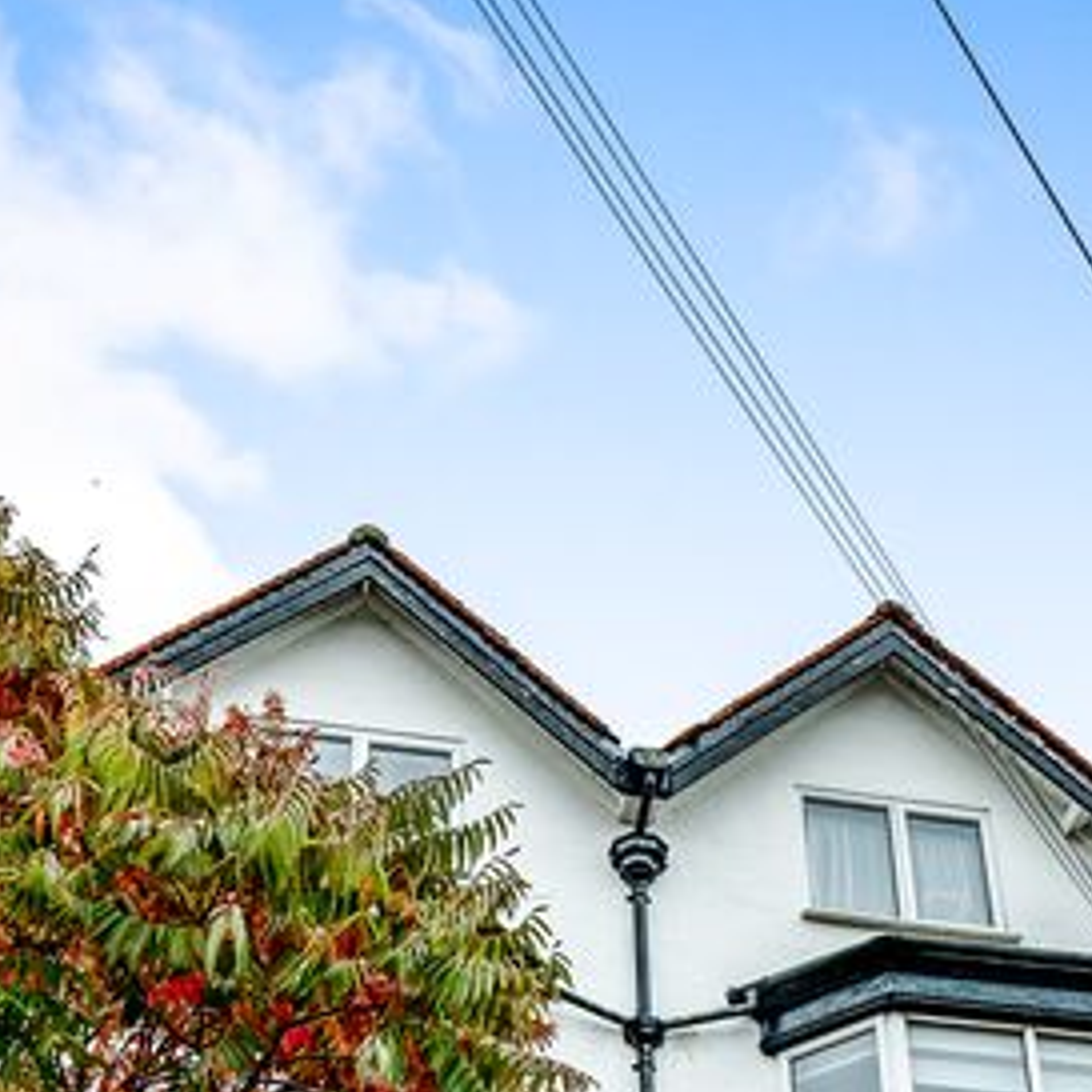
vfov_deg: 28.0
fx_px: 1999
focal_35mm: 56
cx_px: 604
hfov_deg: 30.5
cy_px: 1180
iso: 400
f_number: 9
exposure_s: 1/200
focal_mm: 20
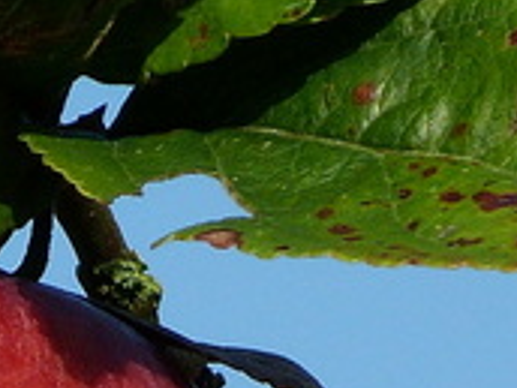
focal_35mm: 2648
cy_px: 550
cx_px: -201
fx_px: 39549
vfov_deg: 0.6
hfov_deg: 0.7
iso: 80
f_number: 5.6
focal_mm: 108
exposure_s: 1/320
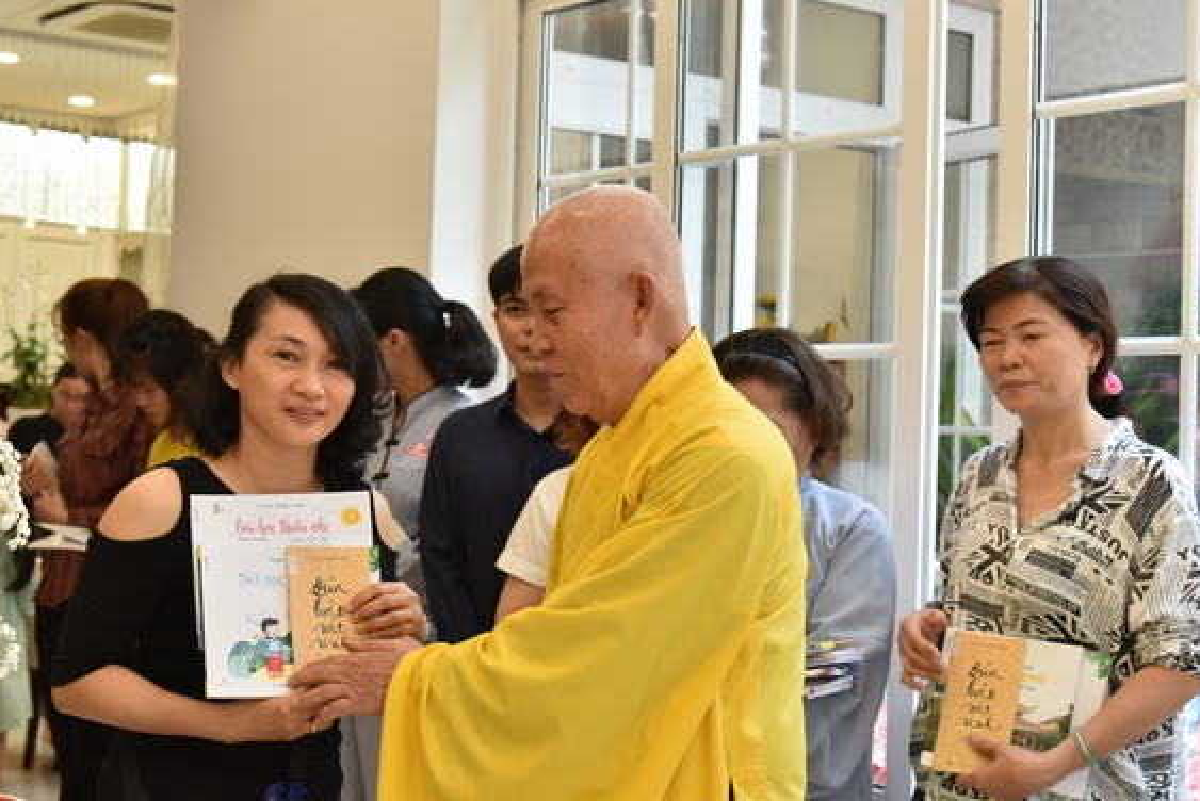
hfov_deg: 33.4
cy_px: 394
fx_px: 2001
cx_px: 607
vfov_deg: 22.6
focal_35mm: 60
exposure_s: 1/100
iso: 1250
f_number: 5
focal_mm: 52
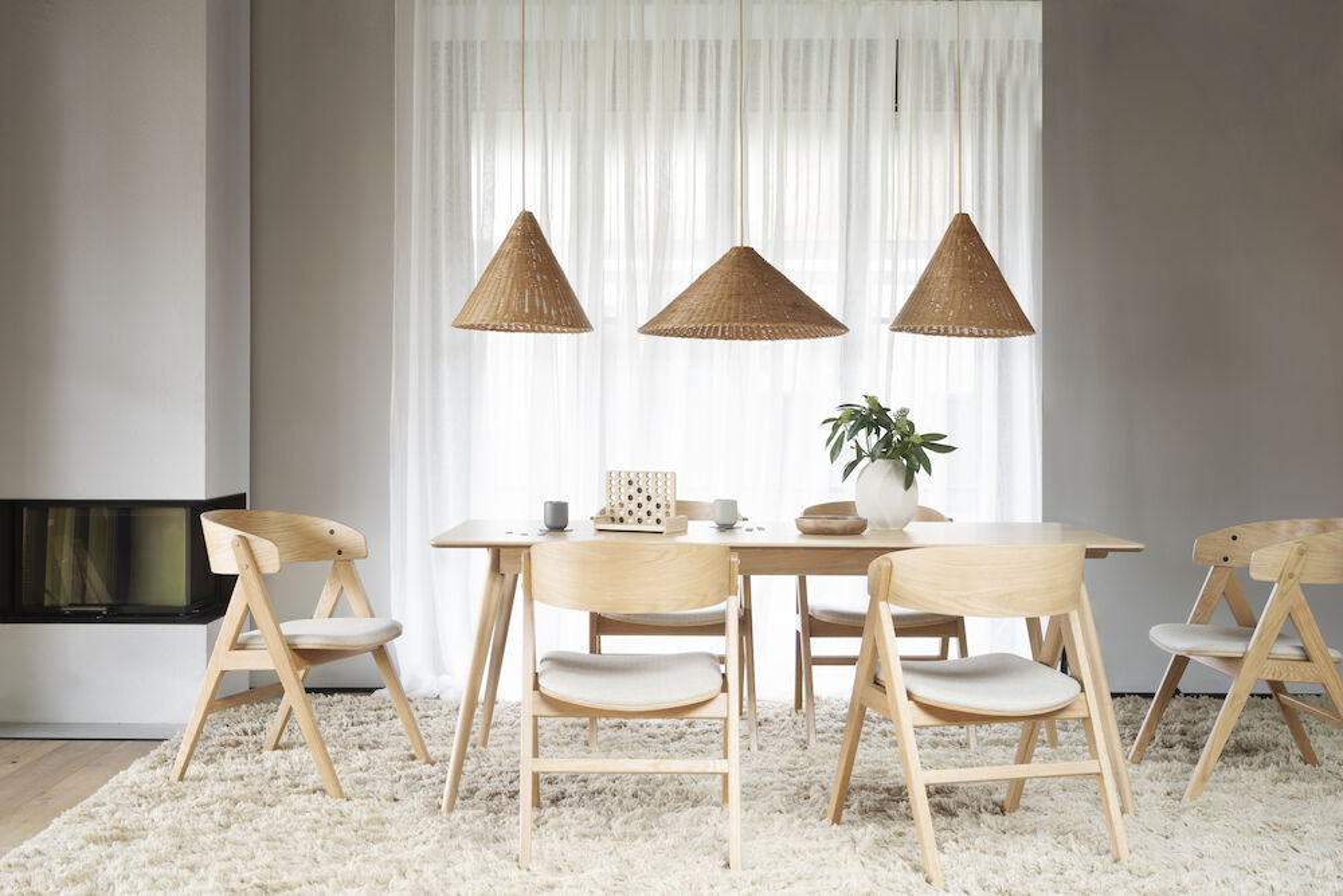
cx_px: 672
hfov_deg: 48.5
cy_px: 448
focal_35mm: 40
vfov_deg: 33.4
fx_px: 1492
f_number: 4
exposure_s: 1/2
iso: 160
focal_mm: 40
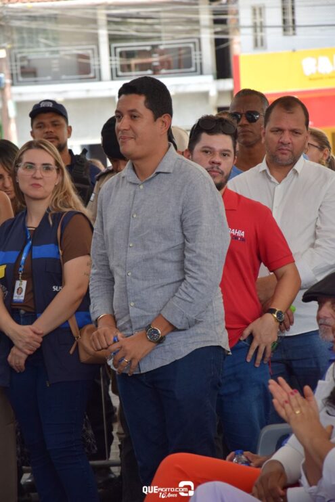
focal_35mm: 158
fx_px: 2197
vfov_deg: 13.0
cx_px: 168
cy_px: 251
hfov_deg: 8.7
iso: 640
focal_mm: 105
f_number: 5.6
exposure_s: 1/250
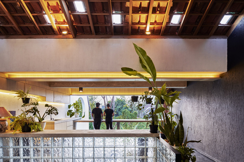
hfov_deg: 86.9
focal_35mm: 19
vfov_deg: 64.6
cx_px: 122
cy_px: 81
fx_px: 129
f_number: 7.1
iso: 160
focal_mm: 19
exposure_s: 1/3
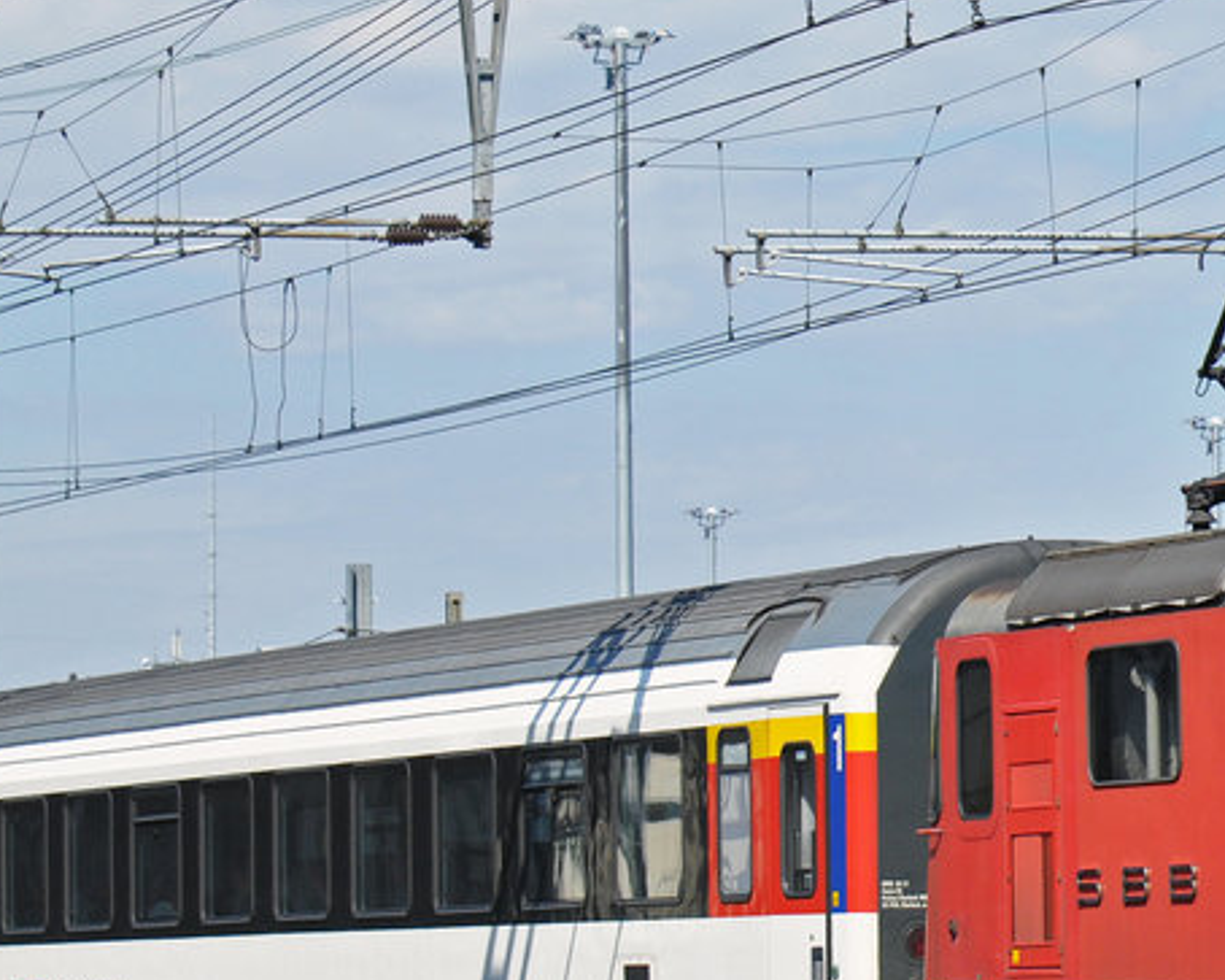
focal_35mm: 260
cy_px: 647
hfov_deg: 7.4
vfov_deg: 5.9
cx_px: 1492
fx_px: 9424
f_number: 8
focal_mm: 70
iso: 400
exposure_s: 1/1000
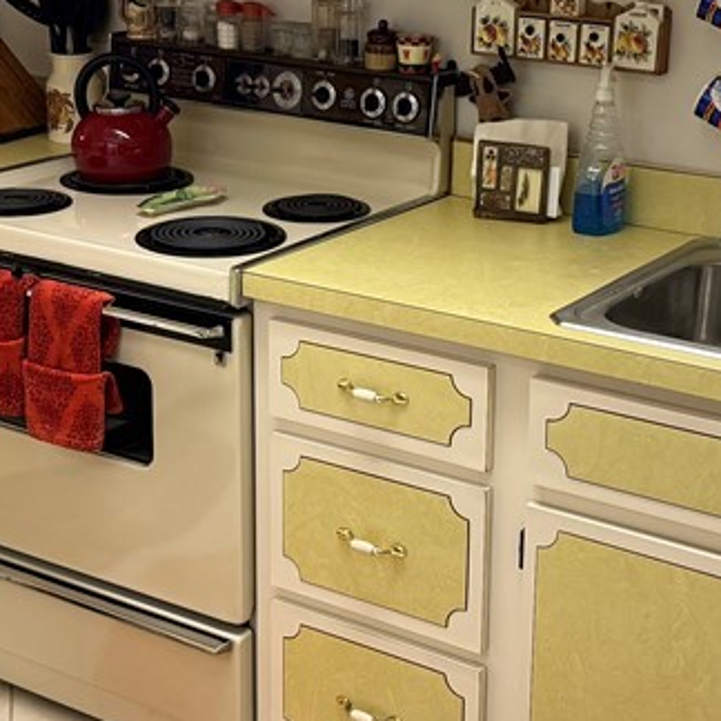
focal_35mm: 67
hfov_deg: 25.7
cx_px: 425
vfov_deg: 25.6
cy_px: 265
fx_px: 1579
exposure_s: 1/60
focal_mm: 6.76
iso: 250
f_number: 1.78
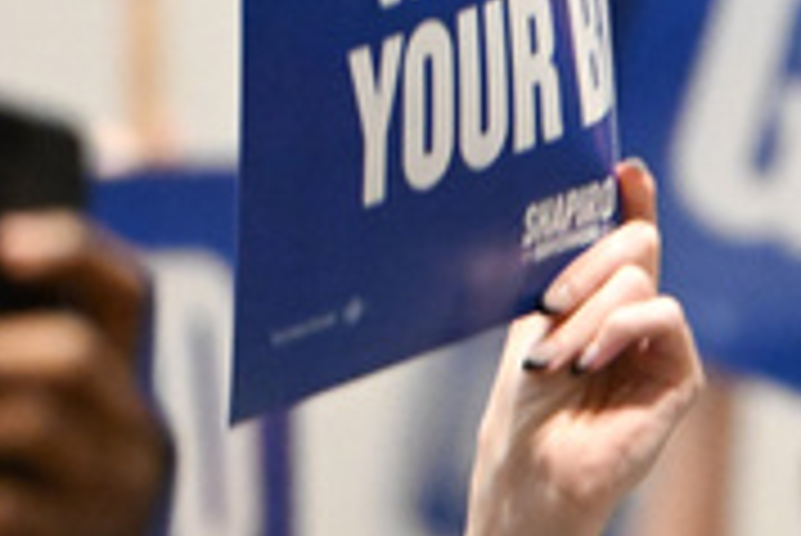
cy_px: 36
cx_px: 1696
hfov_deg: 1.8
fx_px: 25630
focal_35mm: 1151
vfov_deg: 1.2
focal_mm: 200
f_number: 2.8
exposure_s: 1/125
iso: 5000
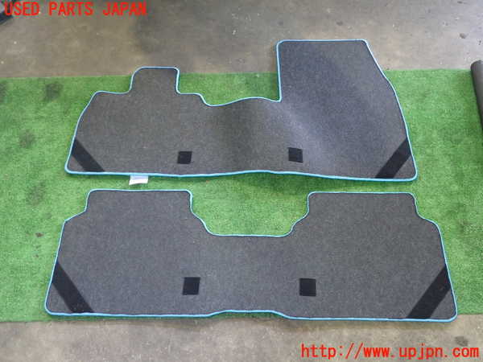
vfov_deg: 46.8
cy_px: 181
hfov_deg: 60.0
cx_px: 242
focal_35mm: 30
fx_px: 419
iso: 500
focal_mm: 5.4
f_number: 2.3
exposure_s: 1/30
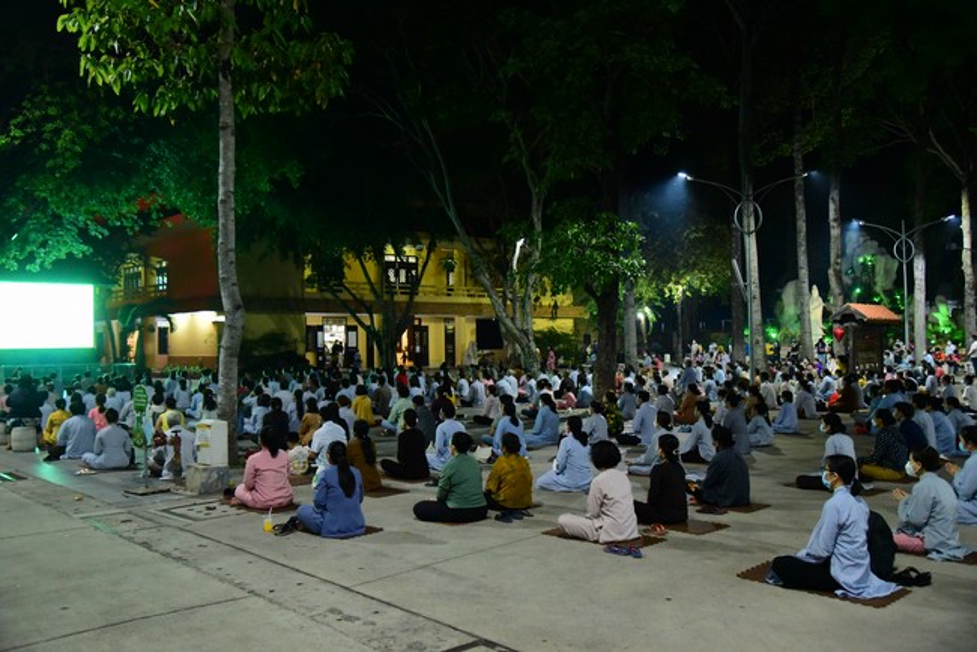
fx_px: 842
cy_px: 326
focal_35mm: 31
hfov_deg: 60.3
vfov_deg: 42.4
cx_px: 488
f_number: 4
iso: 10000
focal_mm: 31
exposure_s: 1/200
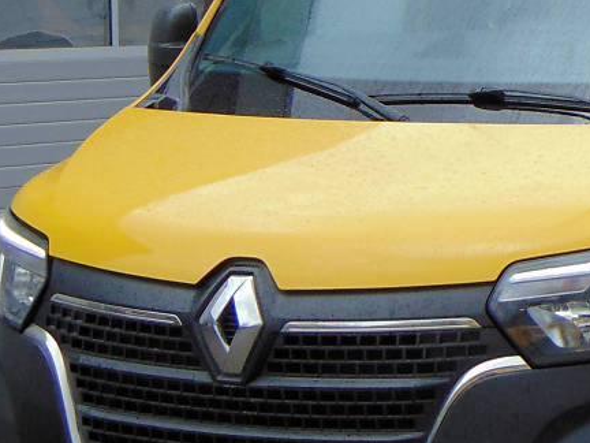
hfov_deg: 10.5
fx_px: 3153
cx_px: 672
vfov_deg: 8.0
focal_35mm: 185
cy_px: 227
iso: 80
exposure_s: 1/250
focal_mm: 9
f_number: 3.5
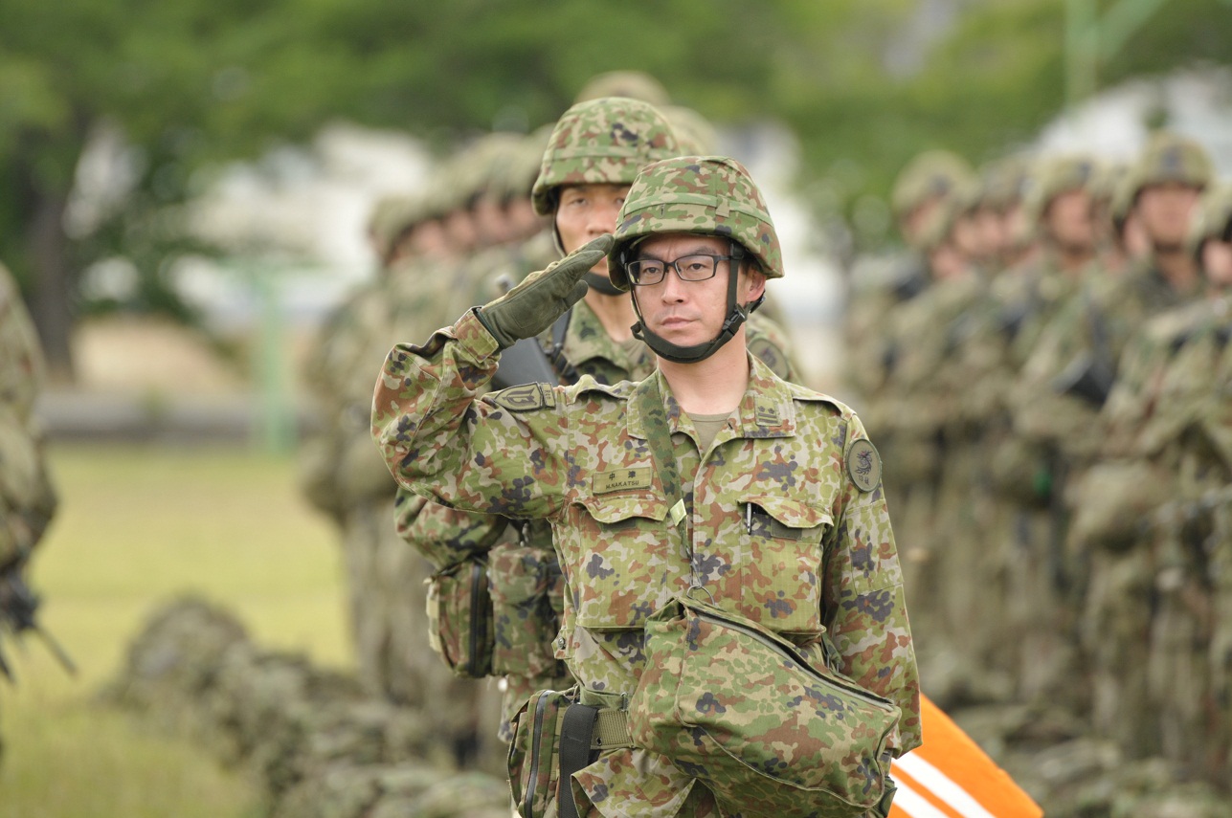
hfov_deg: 3.4
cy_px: 409
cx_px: 616
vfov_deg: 2.3
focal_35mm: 600
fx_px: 20510
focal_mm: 400
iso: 400
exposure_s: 1/200
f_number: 5.6
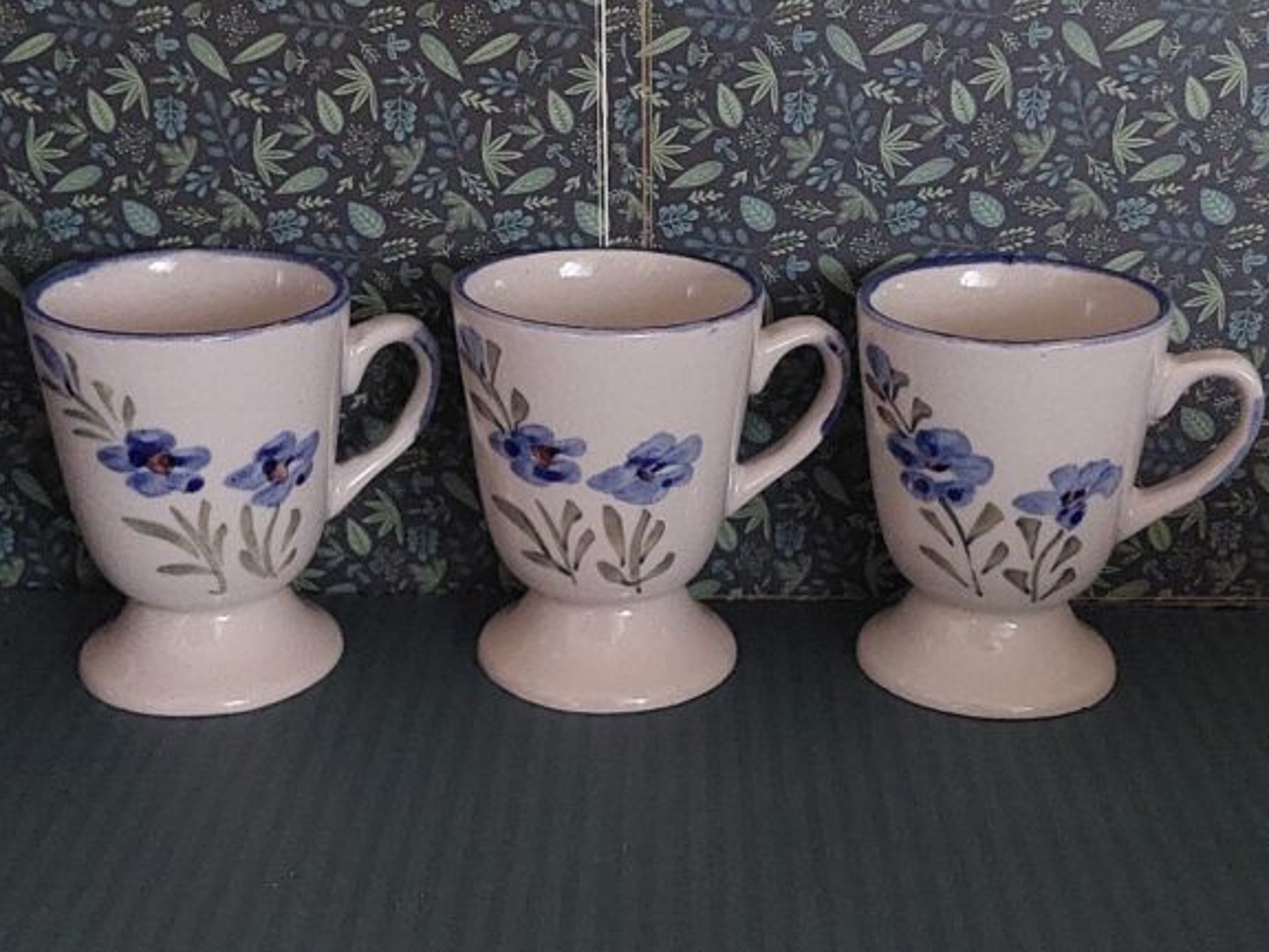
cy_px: 458
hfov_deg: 69.4
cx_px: 623
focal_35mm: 25
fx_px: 916
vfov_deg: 54.9
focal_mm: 5.23
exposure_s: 1/25
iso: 1600
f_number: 1.8
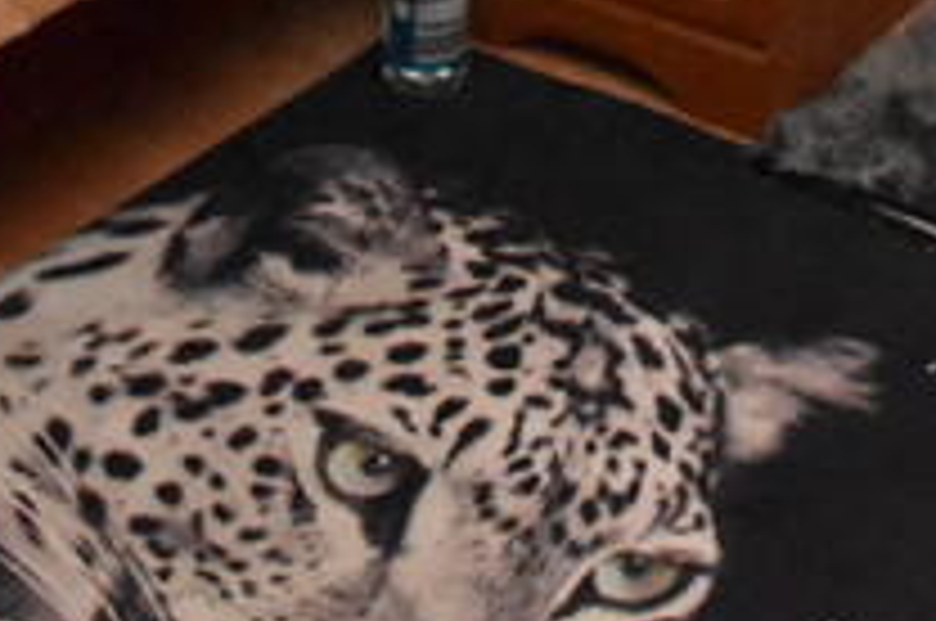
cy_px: -695
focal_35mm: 74
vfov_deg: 14.5
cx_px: 508
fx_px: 1921
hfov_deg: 27.4
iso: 8000
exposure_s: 1/60
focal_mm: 10
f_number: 10
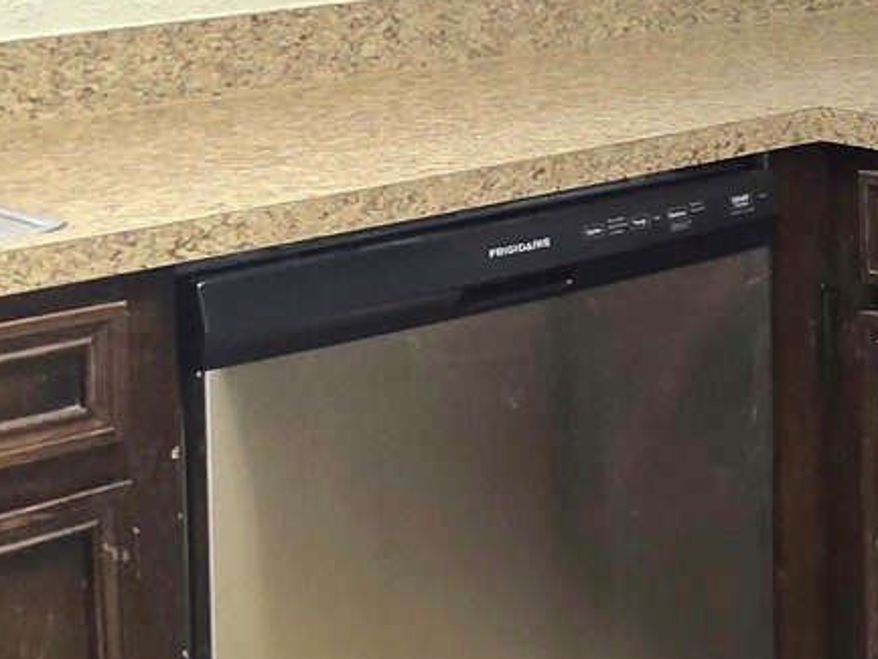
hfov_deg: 15.2
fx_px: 2588
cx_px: 1811
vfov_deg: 13.9
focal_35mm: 102
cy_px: -219
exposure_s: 1/60.2
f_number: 1.7
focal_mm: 6.3
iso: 80
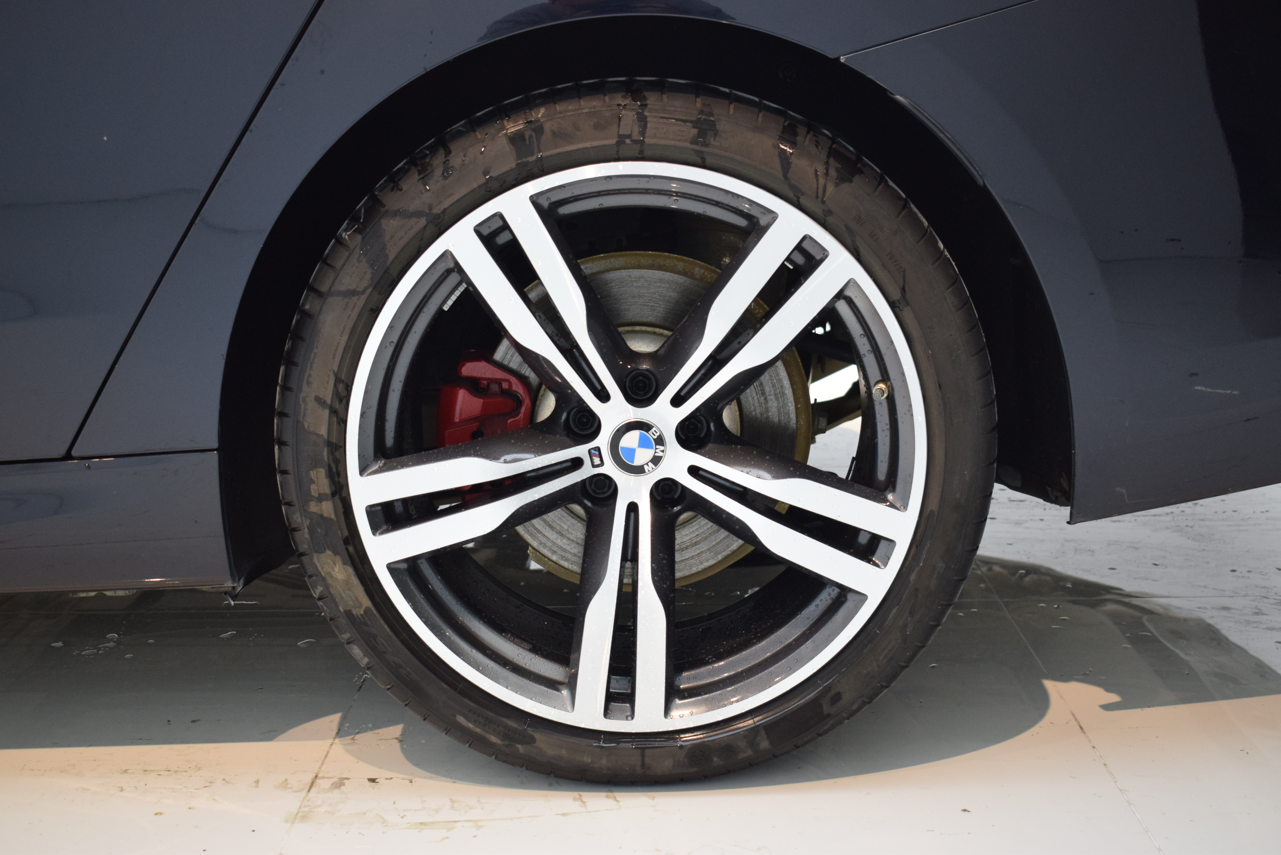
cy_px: 428
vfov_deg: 29.0
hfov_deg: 42.3
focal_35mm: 46
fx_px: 1655
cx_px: 640
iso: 1000
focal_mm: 31
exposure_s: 1/100
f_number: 4.2
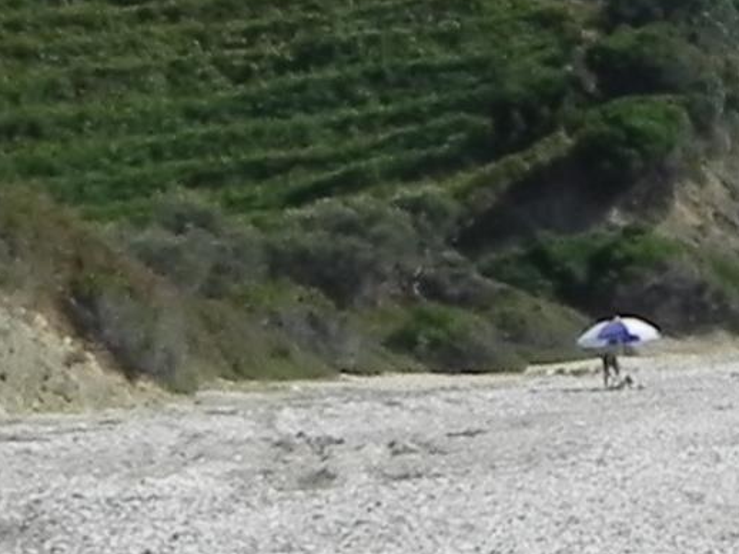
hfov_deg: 11.8
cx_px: 1676
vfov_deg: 10.4
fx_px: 3009
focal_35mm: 141
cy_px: -17
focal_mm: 4.6
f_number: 8
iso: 160
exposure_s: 1/495
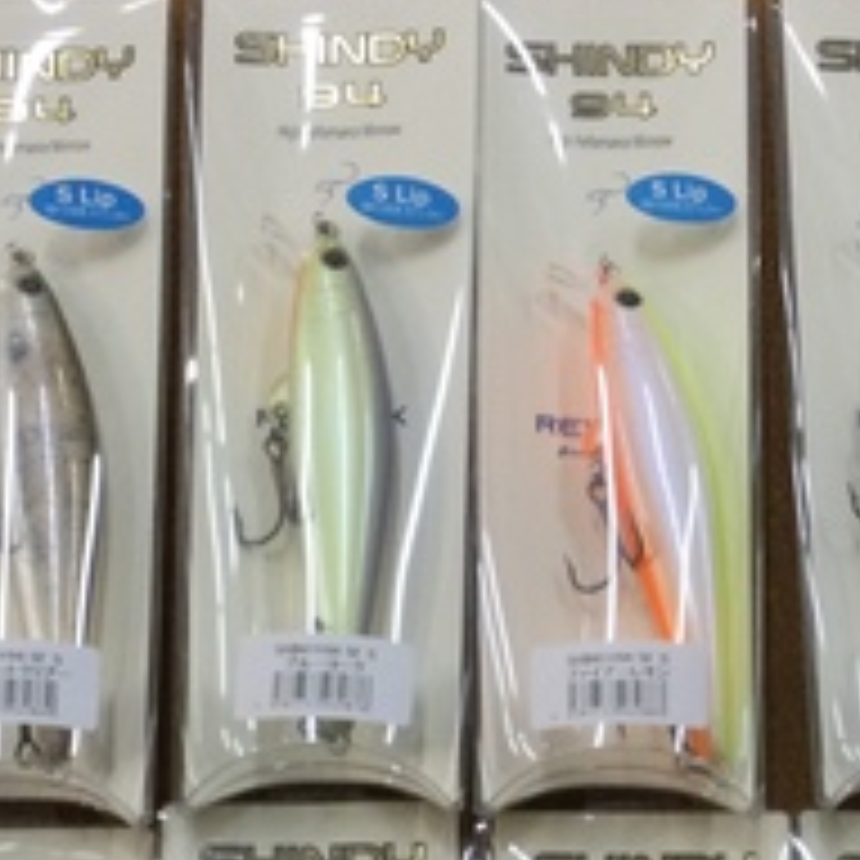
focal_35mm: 86
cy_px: 874
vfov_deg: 19.5
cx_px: 518
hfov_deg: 20.1
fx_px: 2417
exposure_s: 1/40
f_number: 2.4
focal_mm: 3.3
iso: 32
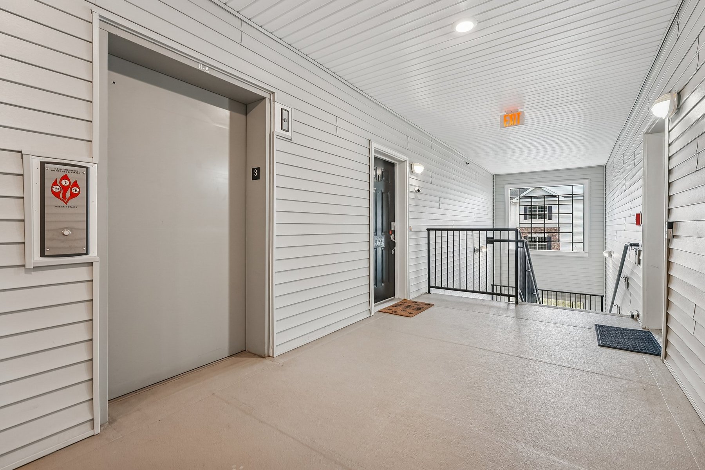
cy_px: 235
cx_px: 352
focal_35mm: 16
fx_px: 305
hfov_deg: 98.2
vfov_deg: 75.1
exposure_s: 1/2
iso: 100
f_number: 7.1
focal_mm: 15.6
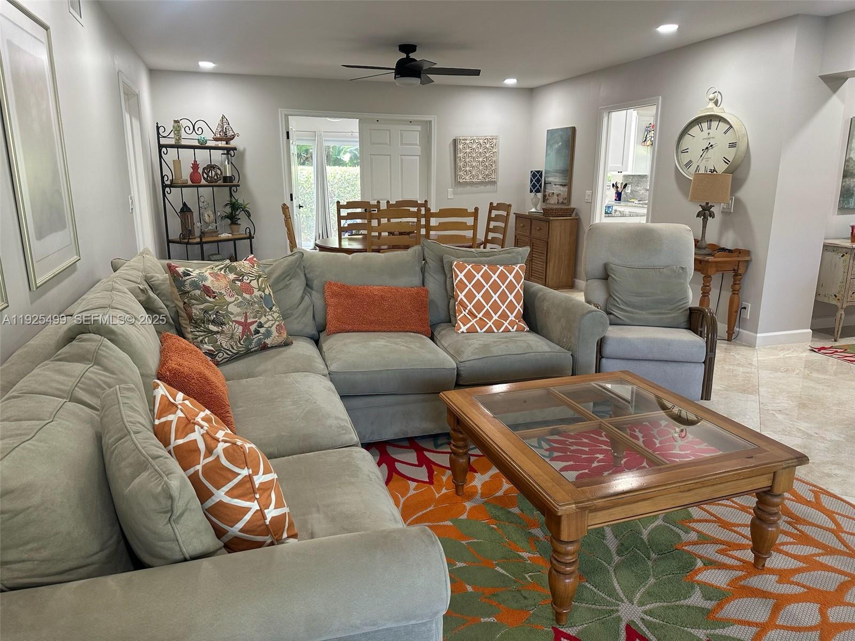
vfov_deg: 56.8
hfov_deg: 71.6
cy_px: 320
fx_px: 593
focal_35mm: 24
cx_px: 428
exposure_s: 1/60
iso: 125
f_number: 1.78
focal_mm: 6.86
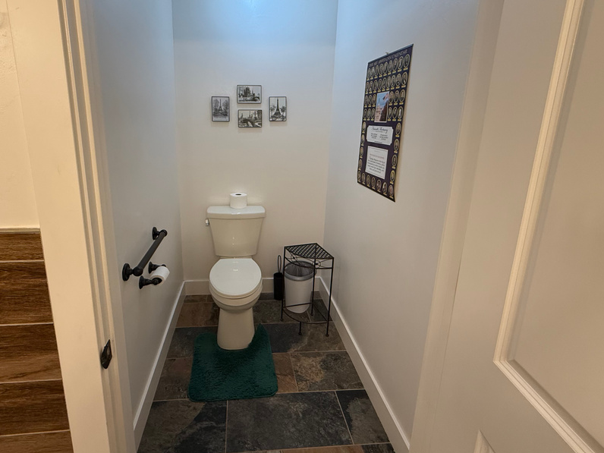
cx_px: 267
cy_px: 188
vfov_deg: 71.1
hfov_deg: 87.4
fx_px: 314
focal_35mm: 18
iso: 200
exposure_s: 1/120
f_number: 2.2
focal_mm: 2.22
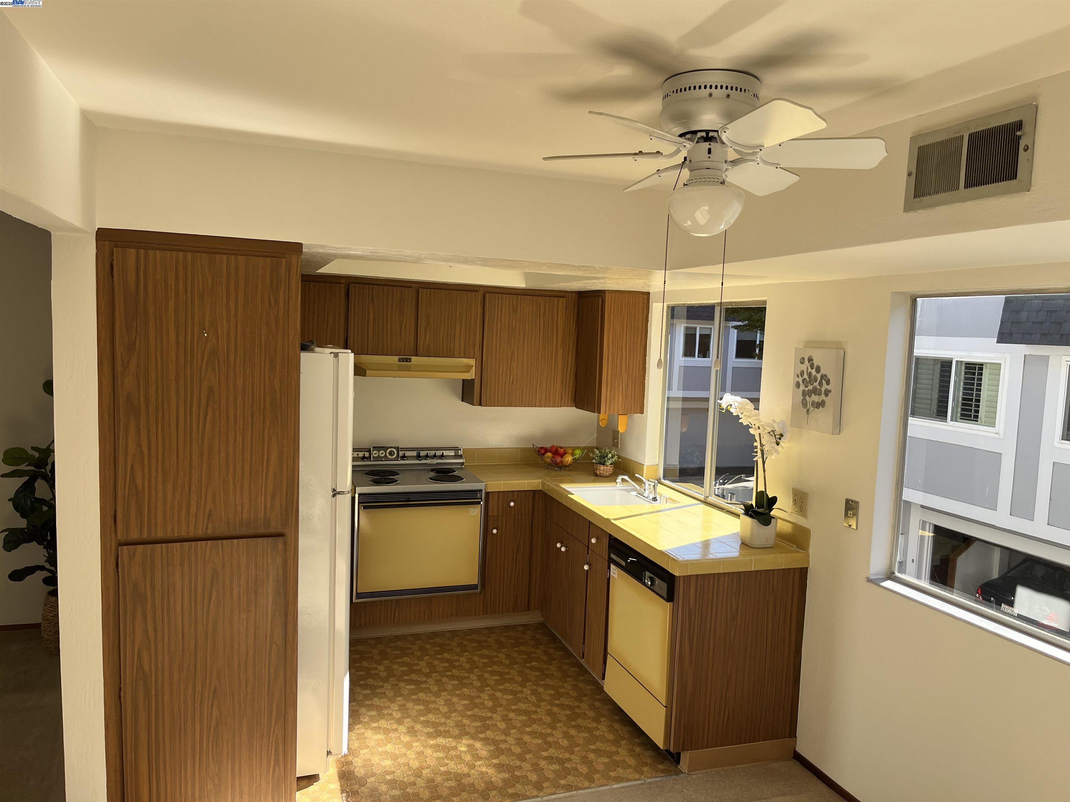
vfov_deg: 53.1
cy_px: 401
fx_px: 804
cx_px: 535
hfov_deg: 67.3
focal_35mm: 26
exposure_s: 1/477
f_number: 1.6
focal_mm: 5.1
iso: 50
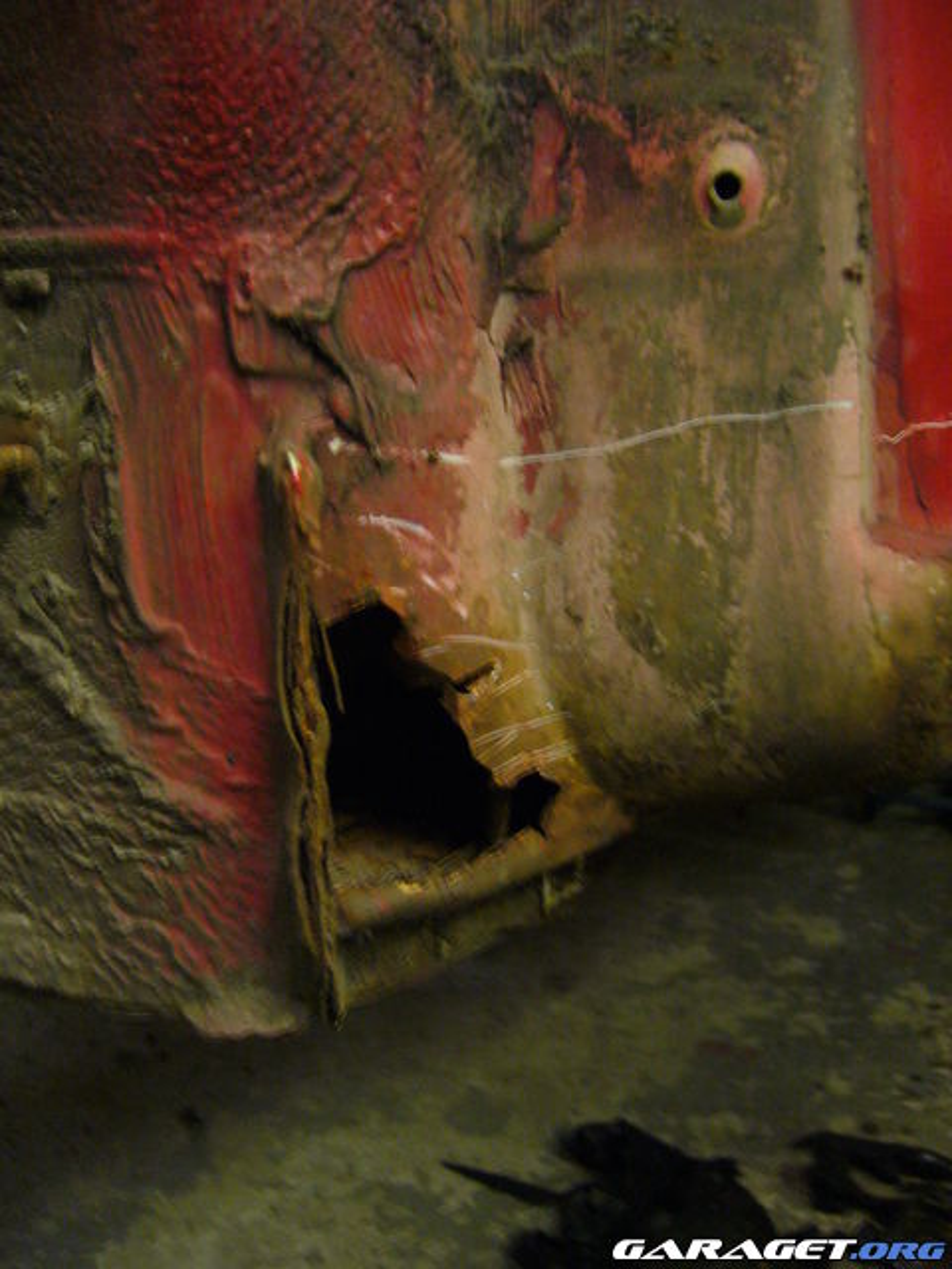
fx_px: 1283
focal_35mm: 35
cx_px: 476
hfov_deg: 40.7
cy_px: 634
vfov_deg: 52.6
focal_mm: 5.8
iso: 200
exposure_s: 1/8
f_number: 2.8
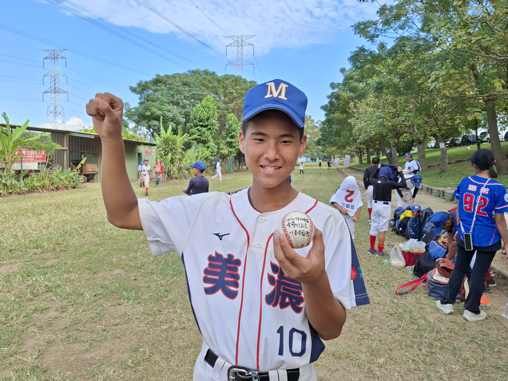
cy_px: 190
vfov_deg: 58.9
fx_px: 338
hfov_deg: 73.9
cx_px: 254
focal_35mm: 23
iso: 50
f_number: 1.8
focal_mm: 5.54
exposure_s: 1/492
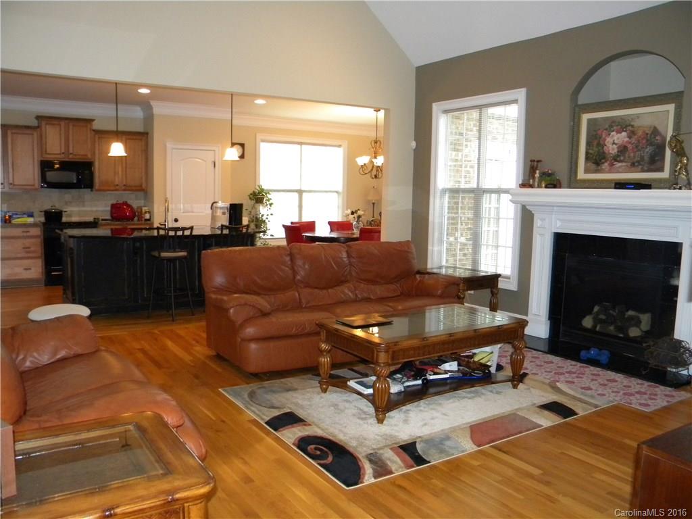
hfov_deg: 63.4
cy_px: 260
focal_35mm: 28
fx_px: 560
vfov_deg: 49.7
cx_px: 346
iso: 409
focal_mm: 5
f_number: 3.5
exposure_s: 1/27
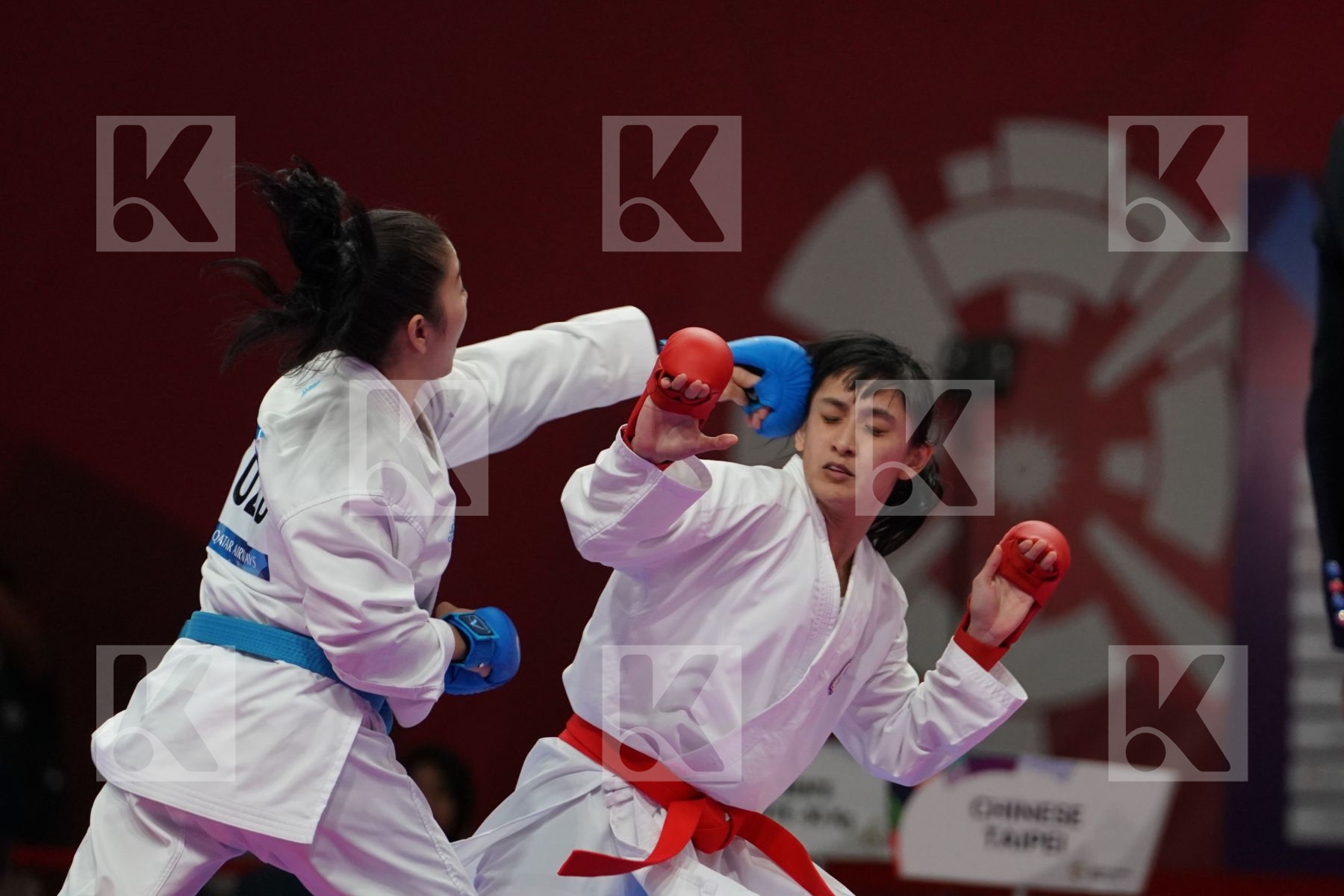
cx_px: 672
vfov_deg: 3.8
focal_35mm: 363
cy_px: 448
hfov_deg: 5.7
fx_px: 13551
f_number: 4
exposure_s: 1/1000
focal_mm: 242
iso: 2500
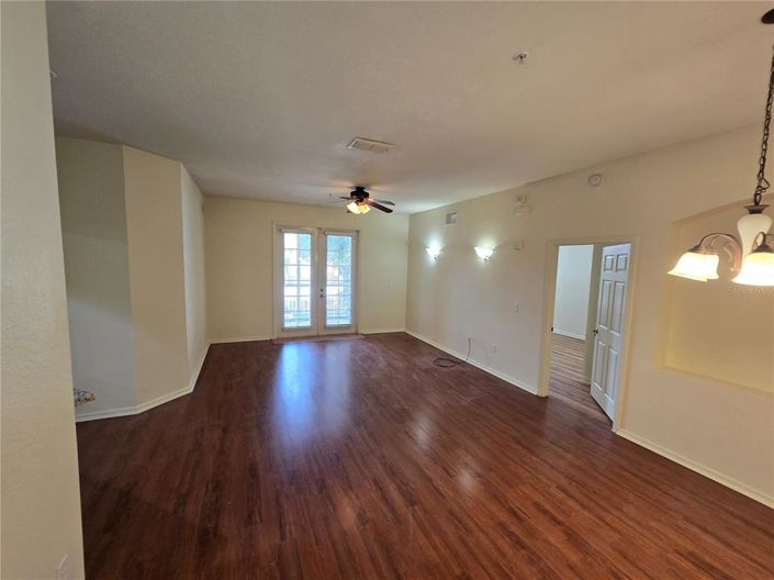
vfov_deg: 89.9
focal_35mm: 13
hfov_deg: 106.2
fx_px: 291
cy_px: 290
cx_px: 387
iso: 200
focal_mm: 2.2
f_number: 2.2
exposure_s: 1/60
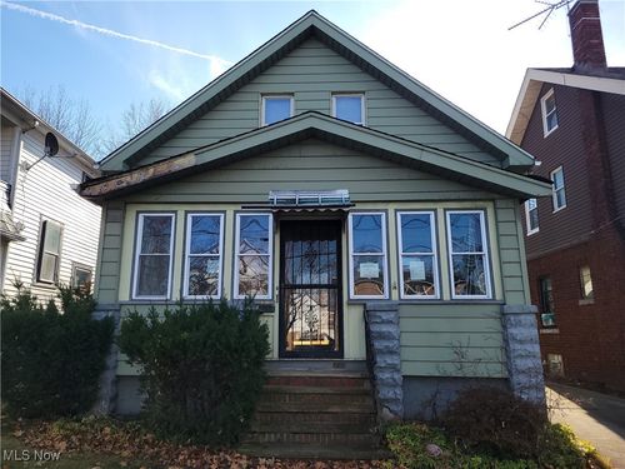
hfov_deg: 67.3
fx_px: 469
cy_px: 234
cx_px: 312
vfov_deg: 53.1
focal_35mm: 26
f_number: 1.8
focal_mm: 5.4
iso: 40
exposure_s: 1/1108
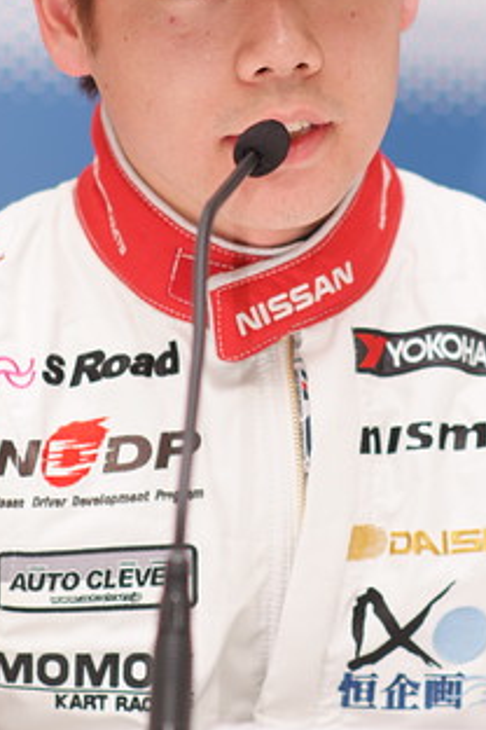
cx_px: 231
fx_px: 4920
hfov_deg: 5.7
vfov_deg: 8.5
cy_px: 211
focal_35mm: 243
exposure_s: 1/125
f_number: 2.8
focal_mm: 105
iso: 200
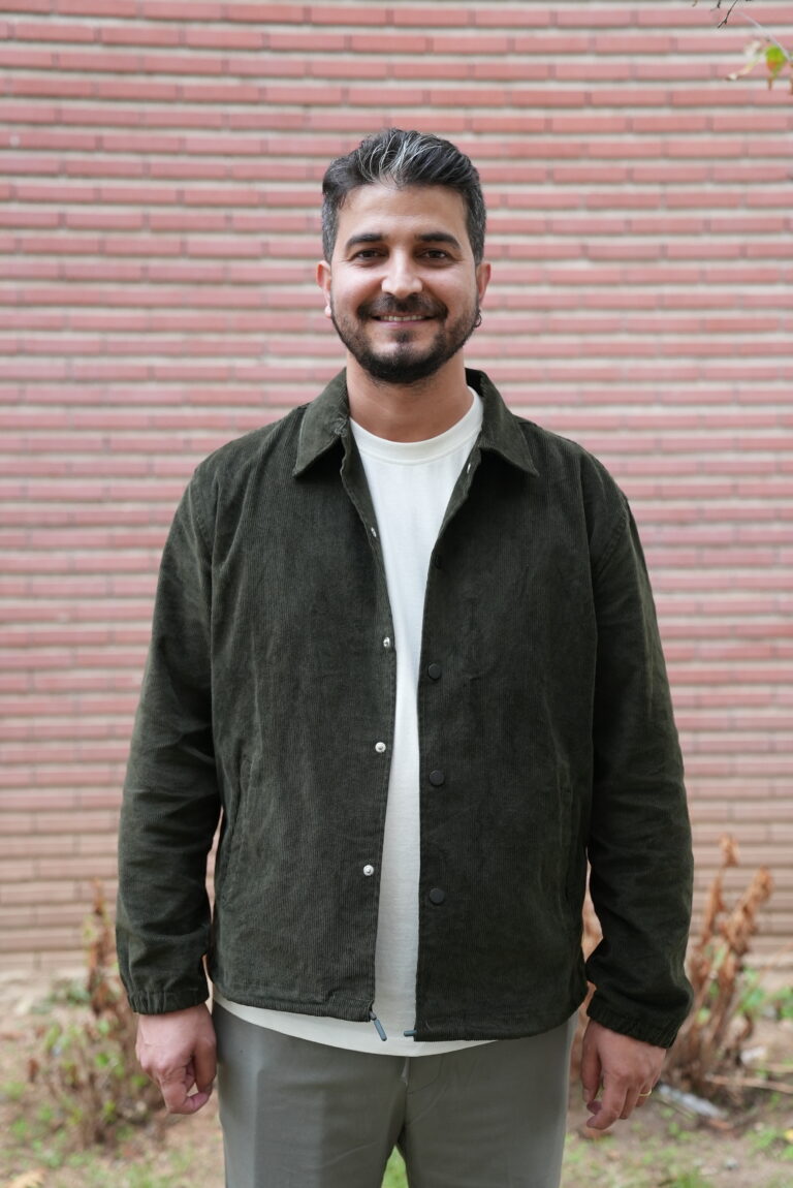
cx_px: 396
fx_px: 1716
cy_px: 594
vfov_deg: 38.2
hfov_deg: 26.0
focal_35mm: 52
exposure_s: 1/100
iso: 1600
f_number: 2.8
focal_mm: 52
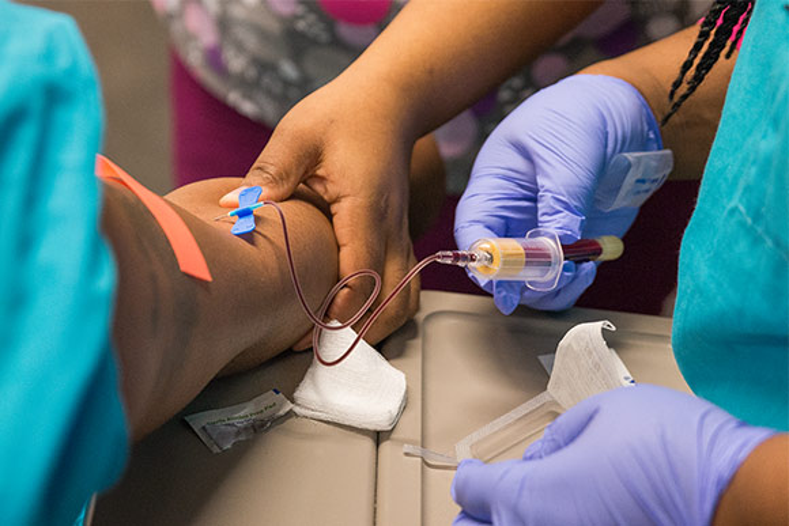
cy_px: 263
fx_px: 1534
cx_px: 394
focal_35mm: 70
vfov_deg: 19.5
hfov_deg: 28.8
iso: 1250
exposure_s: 1/350
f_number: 4
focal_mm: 70
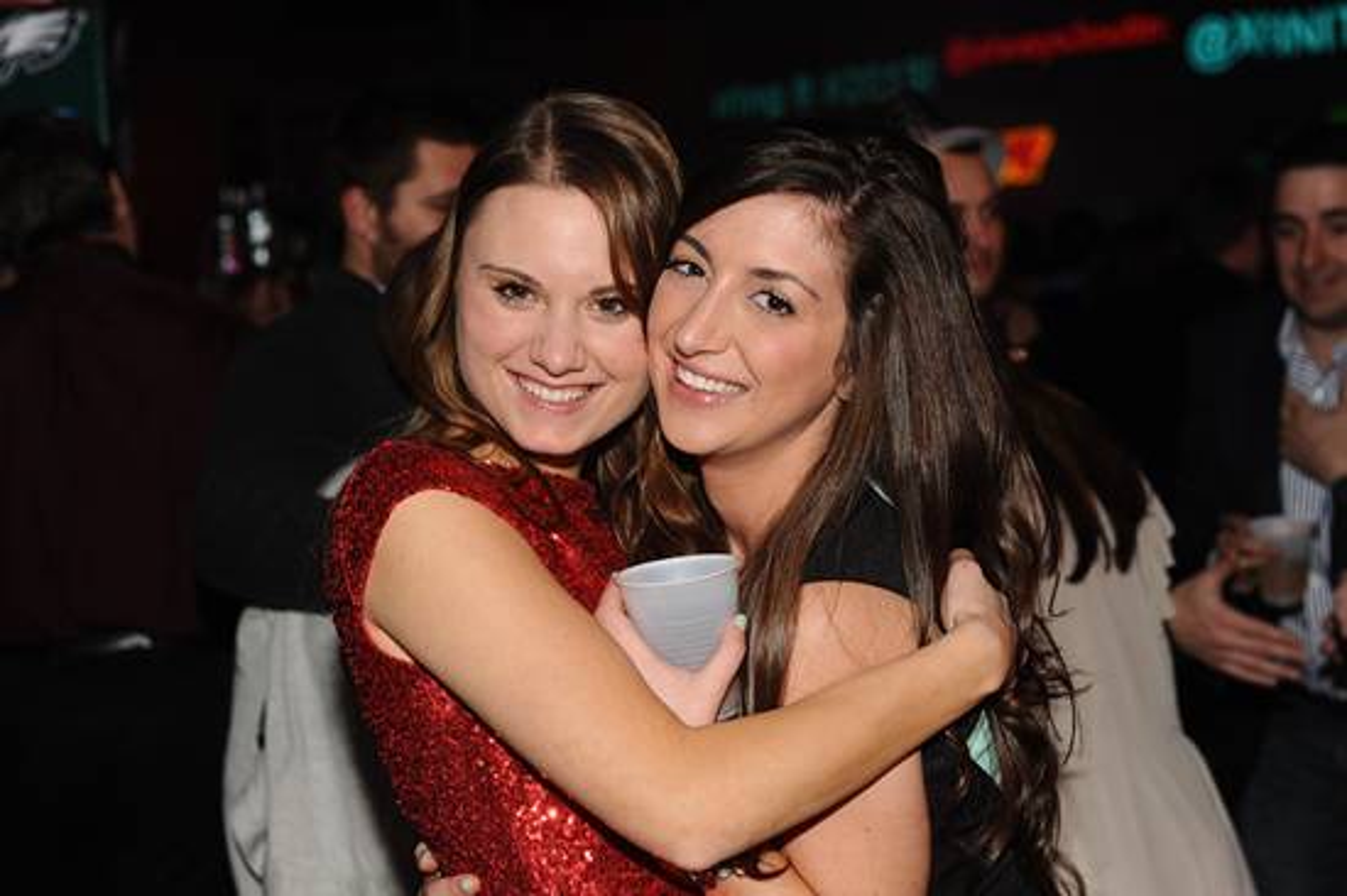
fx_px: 2617
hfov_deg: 28.9
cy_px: 448
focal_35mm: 70
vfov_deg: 19.4
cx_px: 674
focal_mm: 70
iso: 800
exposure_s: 1/250
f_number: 5.6
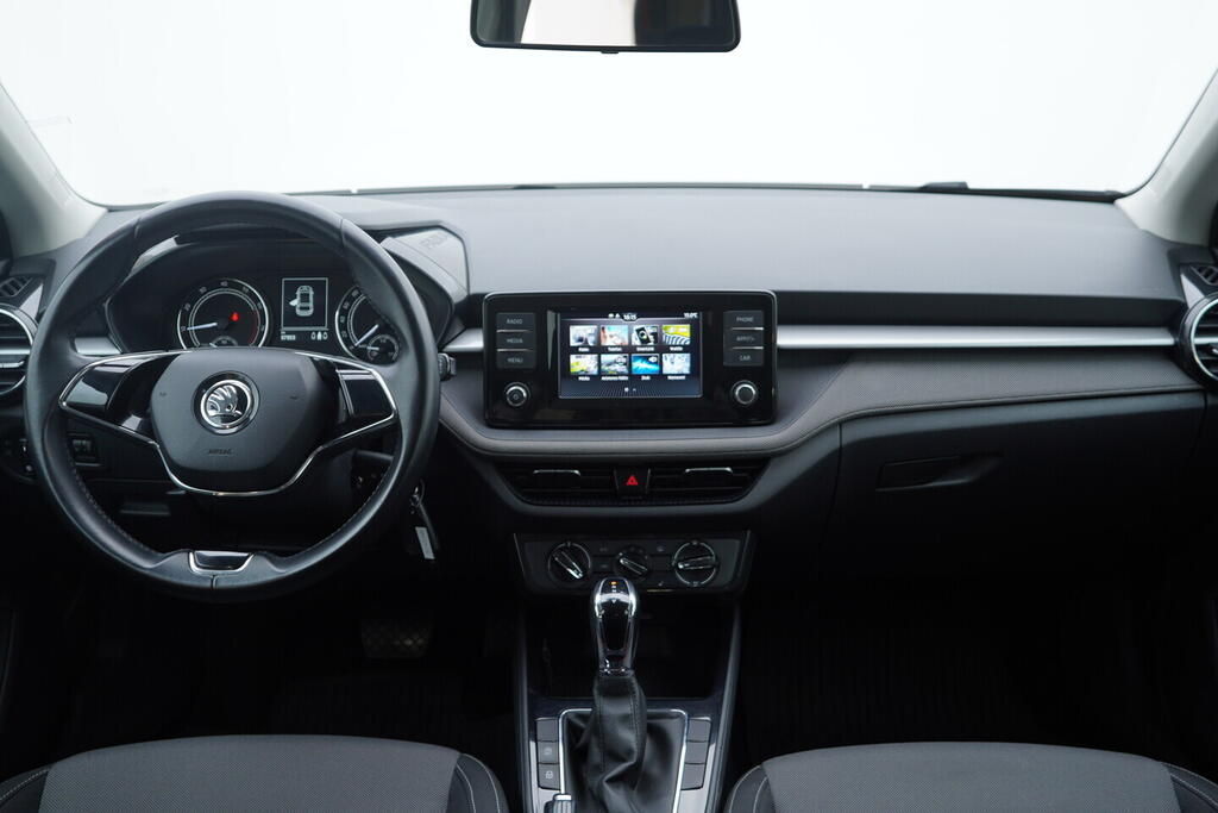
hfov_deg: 53.1
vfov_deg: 36.9
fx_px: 1218
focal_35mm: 36
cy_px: 406
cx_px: 609
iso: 125
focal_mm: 24
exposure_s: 1/40
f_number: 2.8
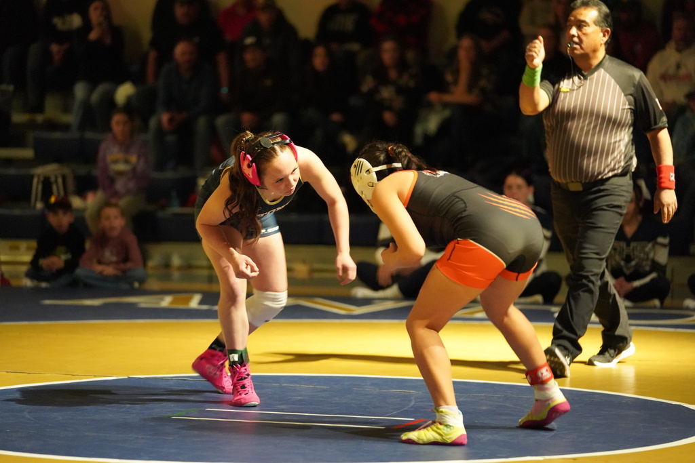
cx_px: 348
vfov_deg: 9.8
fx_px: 2703
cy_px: 232
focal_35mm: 140
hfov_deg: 14.7
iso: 12800
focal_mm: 140
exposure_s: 1/100
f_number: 2.8
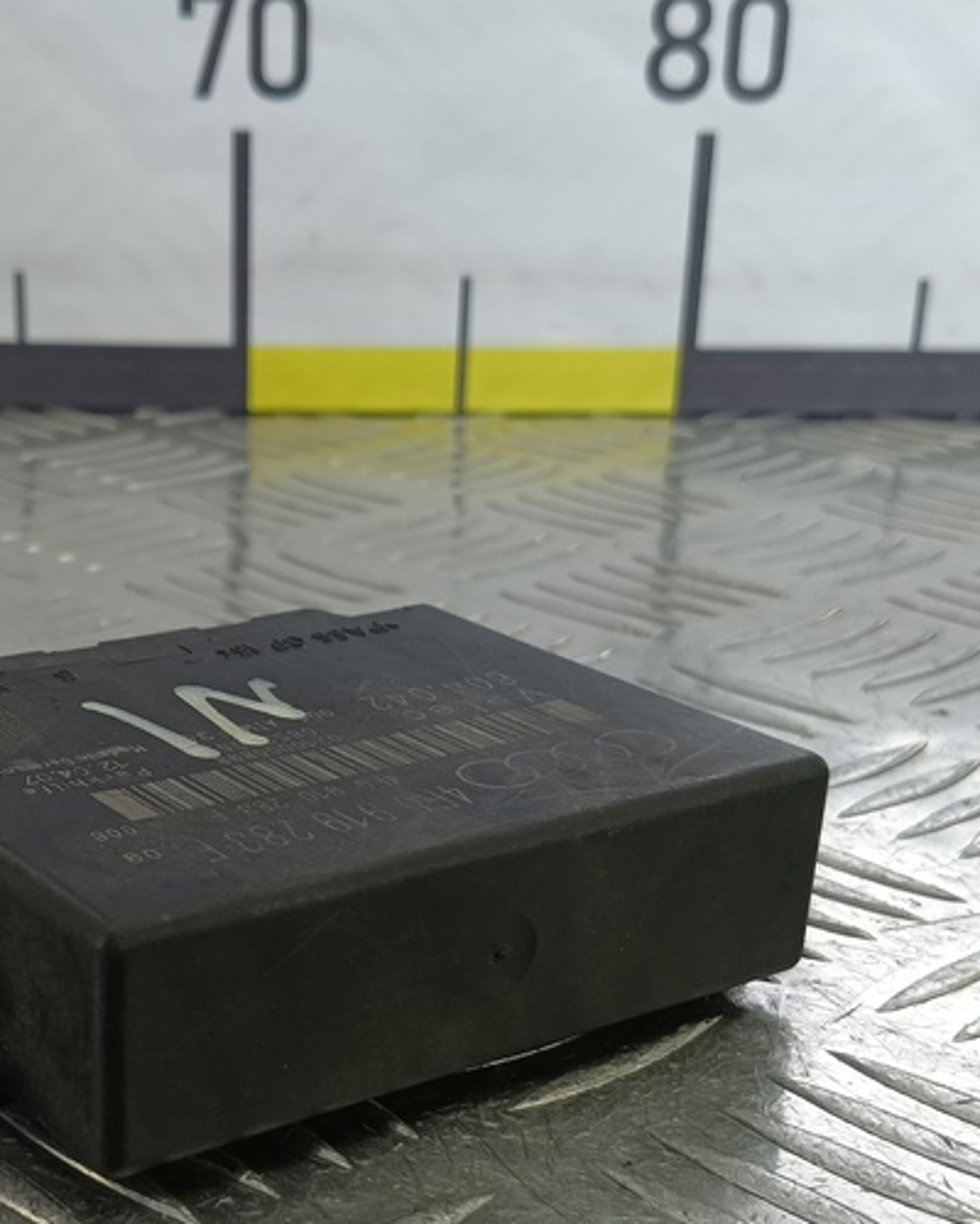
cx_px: 245
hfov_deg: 32.1
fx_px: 1668
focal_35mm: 46
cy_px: 898
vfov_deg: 39.4
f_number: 1.6
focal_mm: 4.11
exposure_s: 1/100
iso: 146
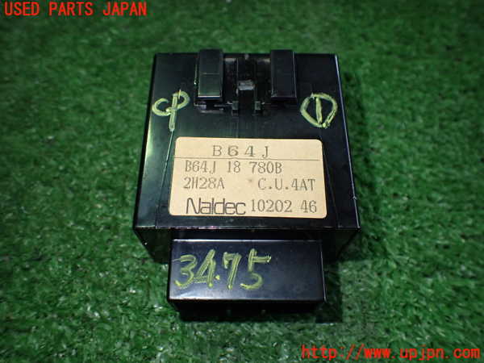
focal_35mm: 30
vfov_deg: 46.8
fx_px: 419
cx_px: 242
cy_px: 182
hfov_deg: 60.0
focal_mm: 5.4
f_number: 2.3
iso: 400
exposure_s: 1/125
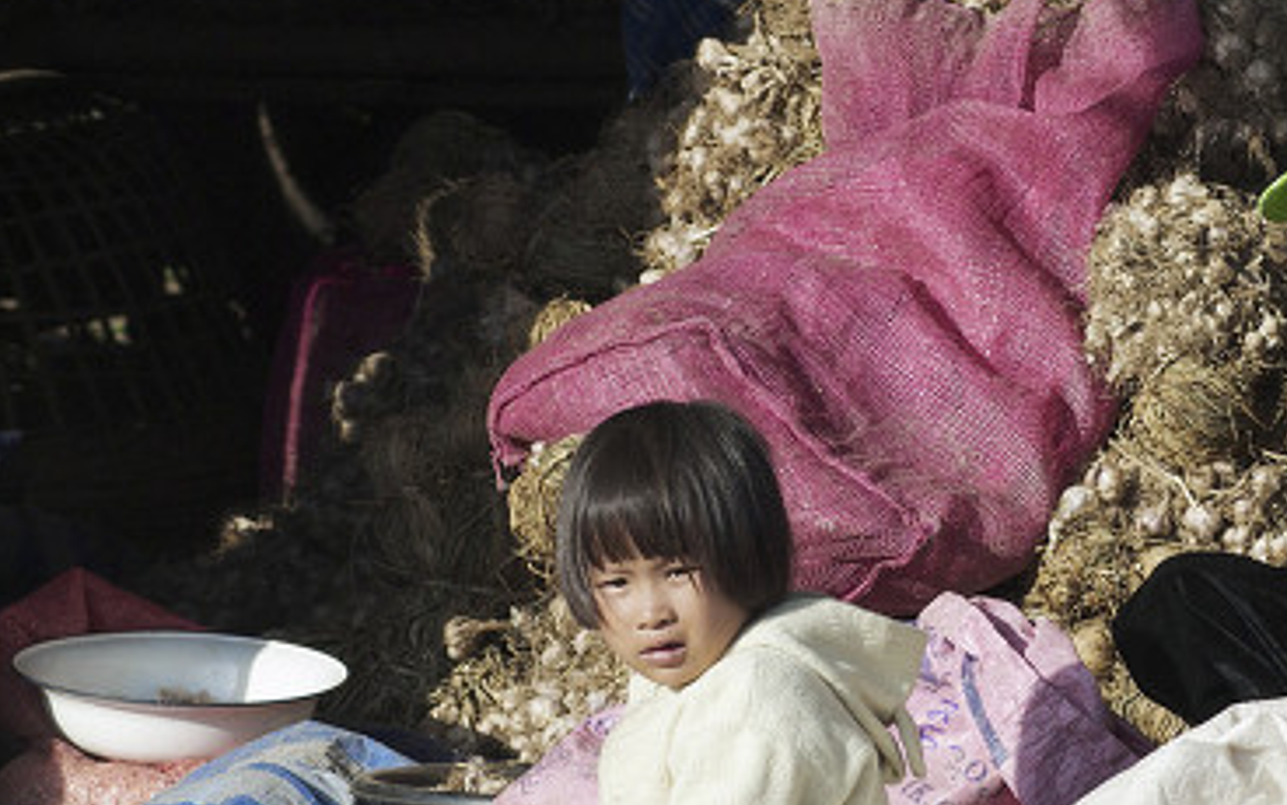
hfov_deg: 7.0
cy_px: 472
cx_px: 906
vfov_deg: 4.4
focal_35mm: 298
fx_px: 10452
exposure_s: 1/500
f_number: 6.3
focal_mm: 112
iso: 200
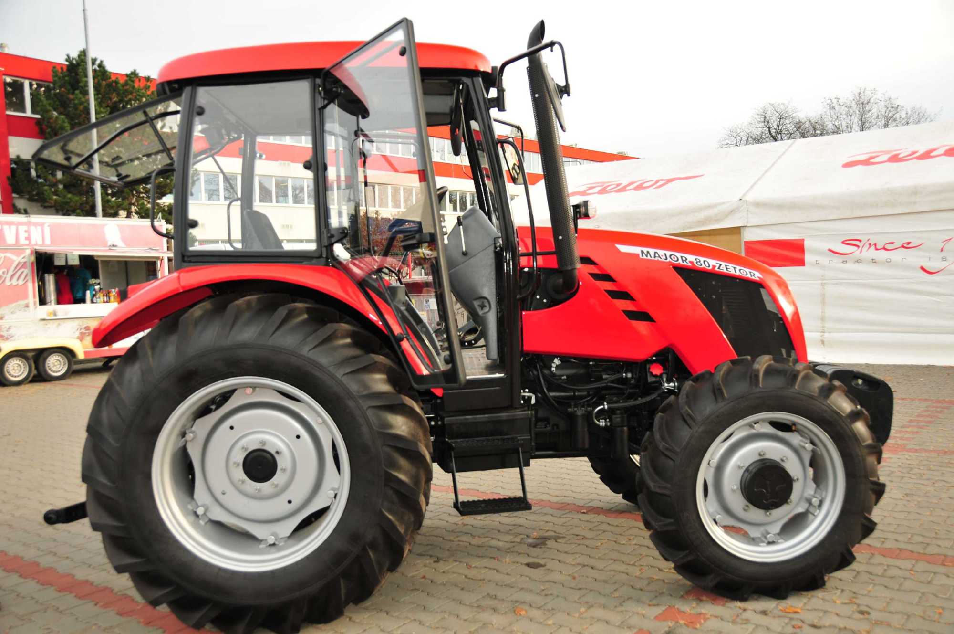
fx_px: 873
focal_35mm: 33
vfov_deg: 39.9
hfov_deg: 57.3
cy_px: 317
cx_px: 477
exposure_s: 1/100
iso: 220
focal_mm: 22
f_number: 3.8
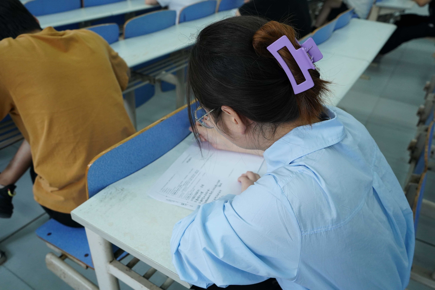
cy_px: 145
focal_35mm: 28
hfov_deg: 65.5
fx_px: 338
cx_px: 218
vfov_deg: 46.4
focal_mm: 28
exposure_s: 1/400
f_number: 5.6
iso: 2500
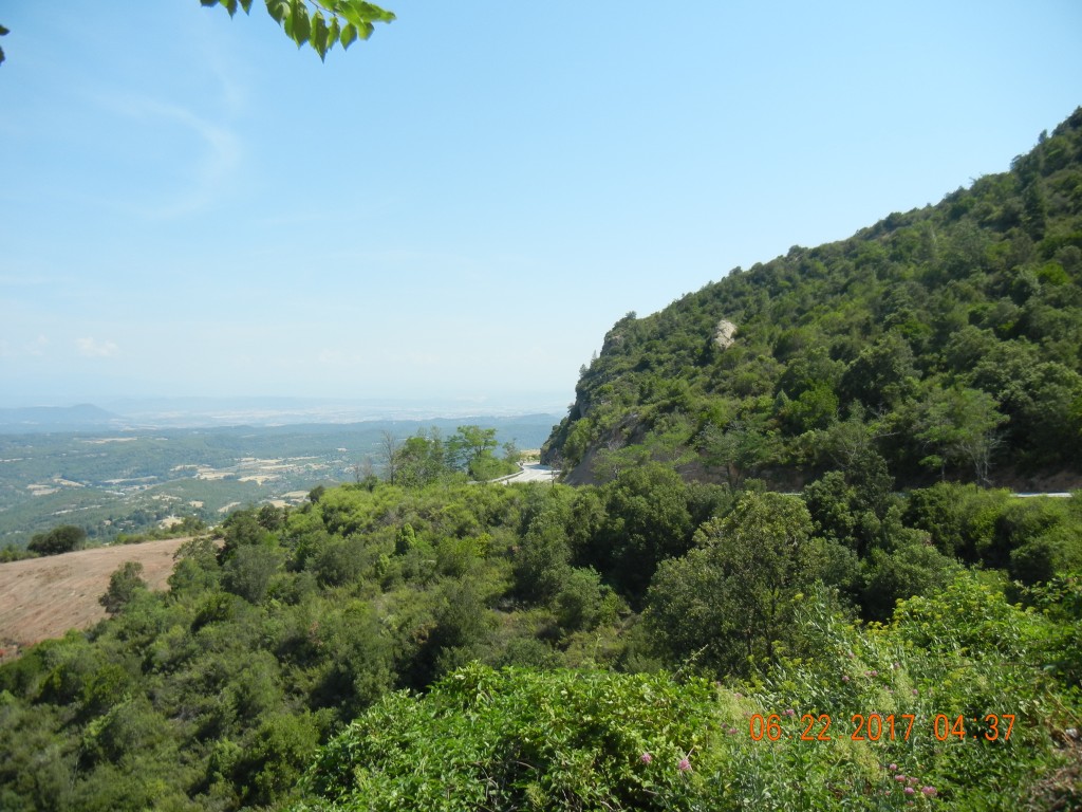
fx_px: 938
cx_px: 541
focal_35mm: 30
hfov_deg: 60.0
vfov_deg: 46.8
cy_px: 406
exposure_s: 1/287
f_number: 7
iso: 160
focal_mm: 5.4
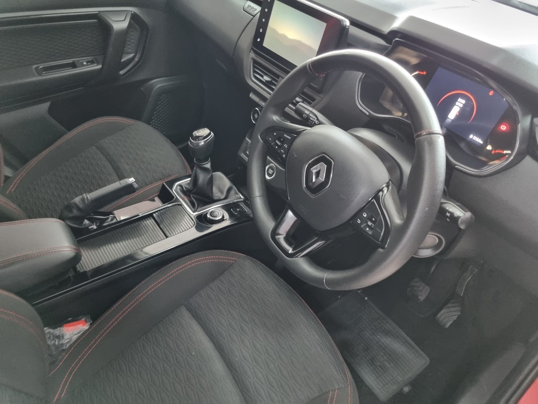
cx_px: 269
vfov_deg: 53.1
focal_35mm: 26
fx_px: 404
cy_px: 202
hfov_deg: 67.3
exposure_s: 1/25
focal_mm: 5.4
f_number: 1.8
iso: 640
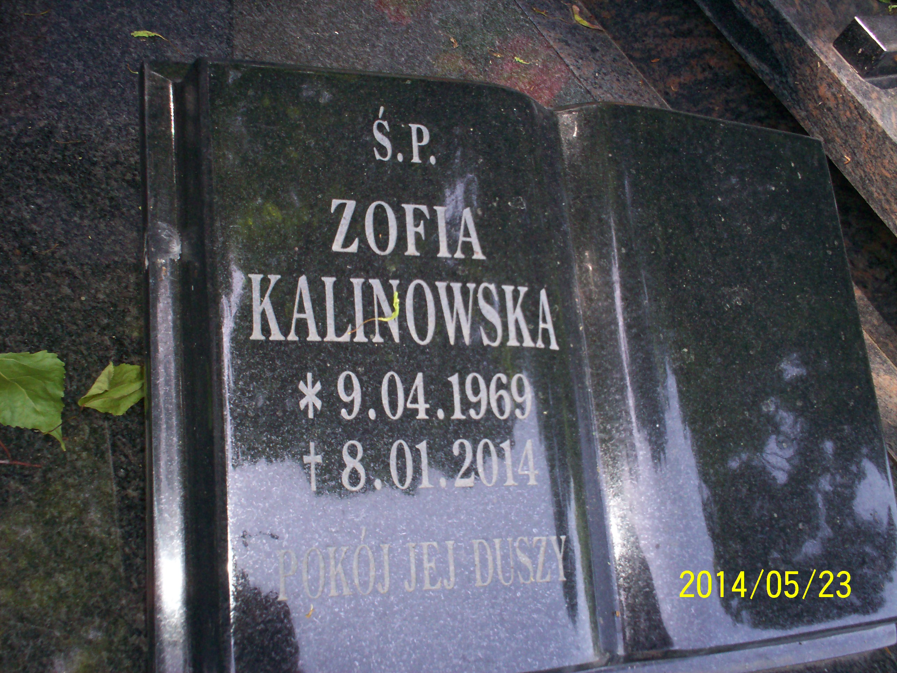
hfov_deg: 51.4
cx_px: 448
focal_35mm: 36
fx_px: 933
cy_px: 336
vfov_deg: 39.7
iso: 140
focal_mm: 6
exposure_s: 1/60
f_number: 4.5
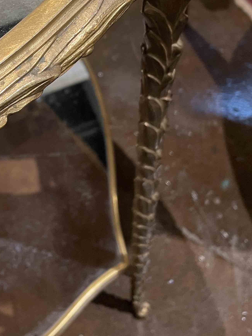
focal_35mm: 60
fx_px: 582
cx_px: 45
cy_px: 68
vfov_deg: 31.4
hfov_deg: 24.0
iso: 160
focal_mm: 4.2
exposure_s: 1/60
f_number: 1.6
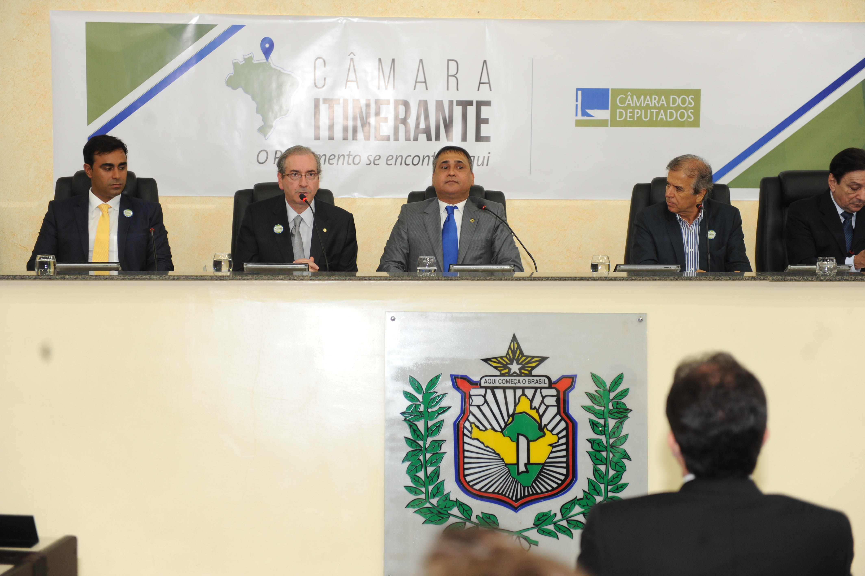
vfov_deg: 21.9
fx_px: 1489
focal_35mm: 62
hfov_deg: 32.4
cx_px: 432
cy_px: 288
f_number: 3.2
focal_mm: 62
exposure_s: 1/60
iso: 800
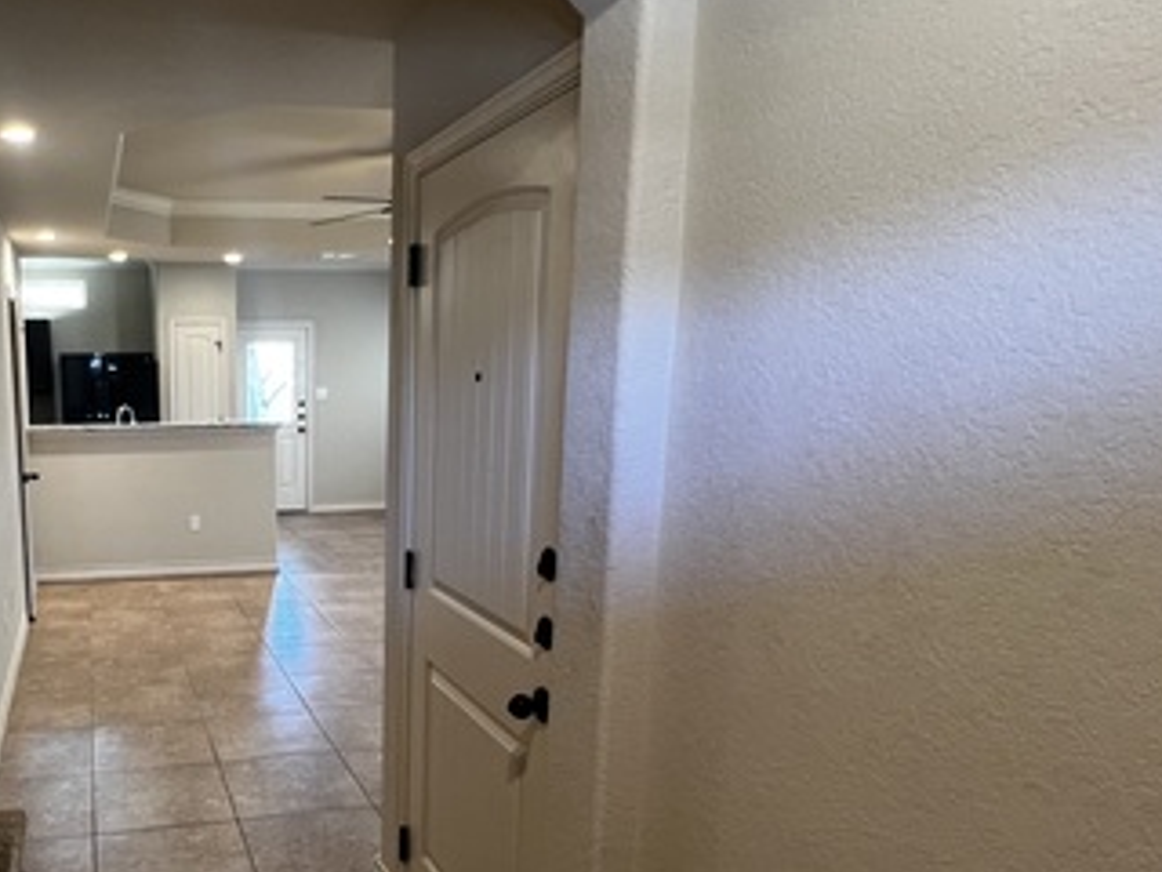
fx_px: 873
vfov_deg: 52.6
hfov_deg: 62.5
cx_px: 258
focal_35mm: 26
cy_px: 530
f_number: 1.8
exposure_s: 1/60
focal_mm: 1.57
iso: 200
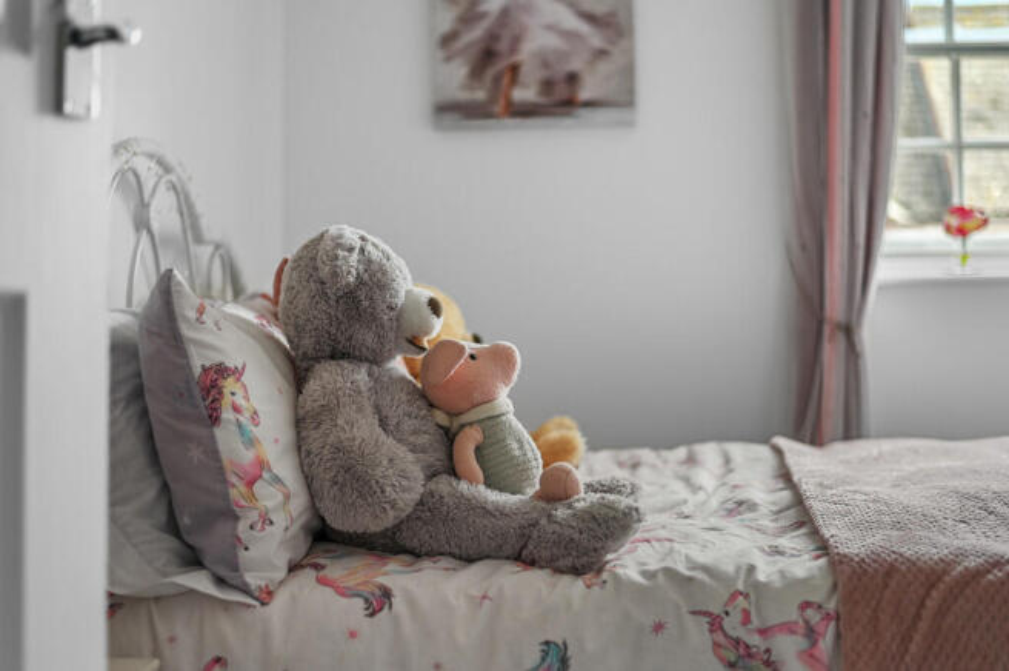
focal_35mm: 50
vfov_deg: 26.9
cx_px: 504
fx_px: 1400
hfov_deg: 39.6
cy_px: 336
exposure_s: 1/30
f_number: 1.8
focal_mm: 50
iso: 400
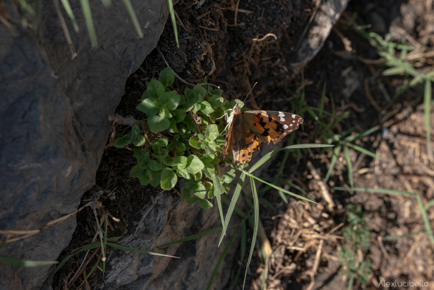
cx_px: 217
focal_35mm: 52
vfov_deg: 25.8
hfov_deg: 37.9
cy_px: 145
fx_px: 633
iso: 100
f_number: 5.6
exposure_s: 1/400
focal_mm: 35
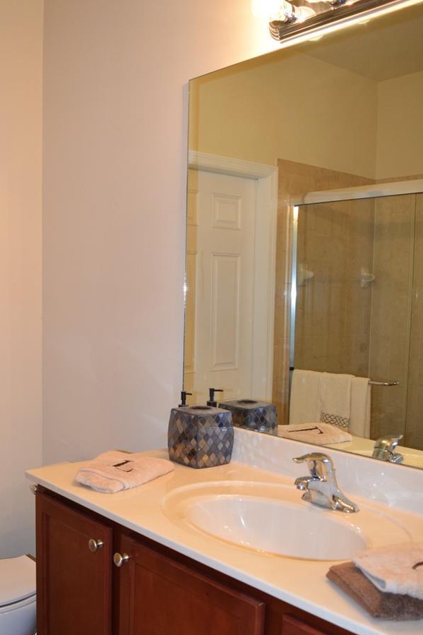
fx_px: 635
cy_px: 367
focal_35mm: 36
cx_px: 159
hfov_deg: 36.6
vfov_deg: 52.9
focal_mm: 18
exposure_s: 1/80
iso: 800
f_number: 4.5
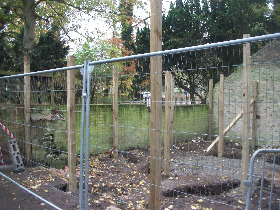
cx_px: 140
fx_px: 259
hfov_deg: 56.8
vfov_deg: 44.2
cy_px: 105
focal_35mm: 32
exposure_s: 1/25
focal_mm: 5.7
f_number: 2.9
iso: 160
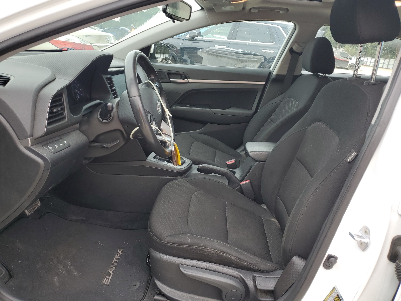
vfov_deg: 53.1
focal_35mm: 26
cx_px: 200
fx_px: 301
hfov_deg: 67.3
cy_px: 150
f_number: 1.5
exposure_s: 1/128
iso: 50
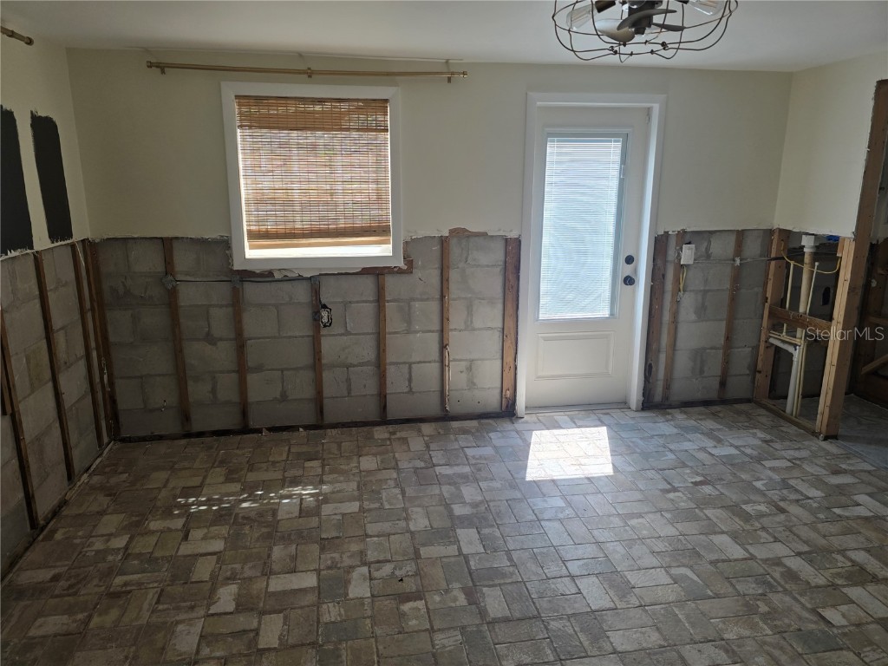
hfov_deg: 73.9
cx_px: 444
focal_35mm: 23
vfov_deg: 58.9
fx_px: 590
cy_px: 333
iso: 50
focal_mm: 6.3
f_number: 1.7
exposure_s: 1/180
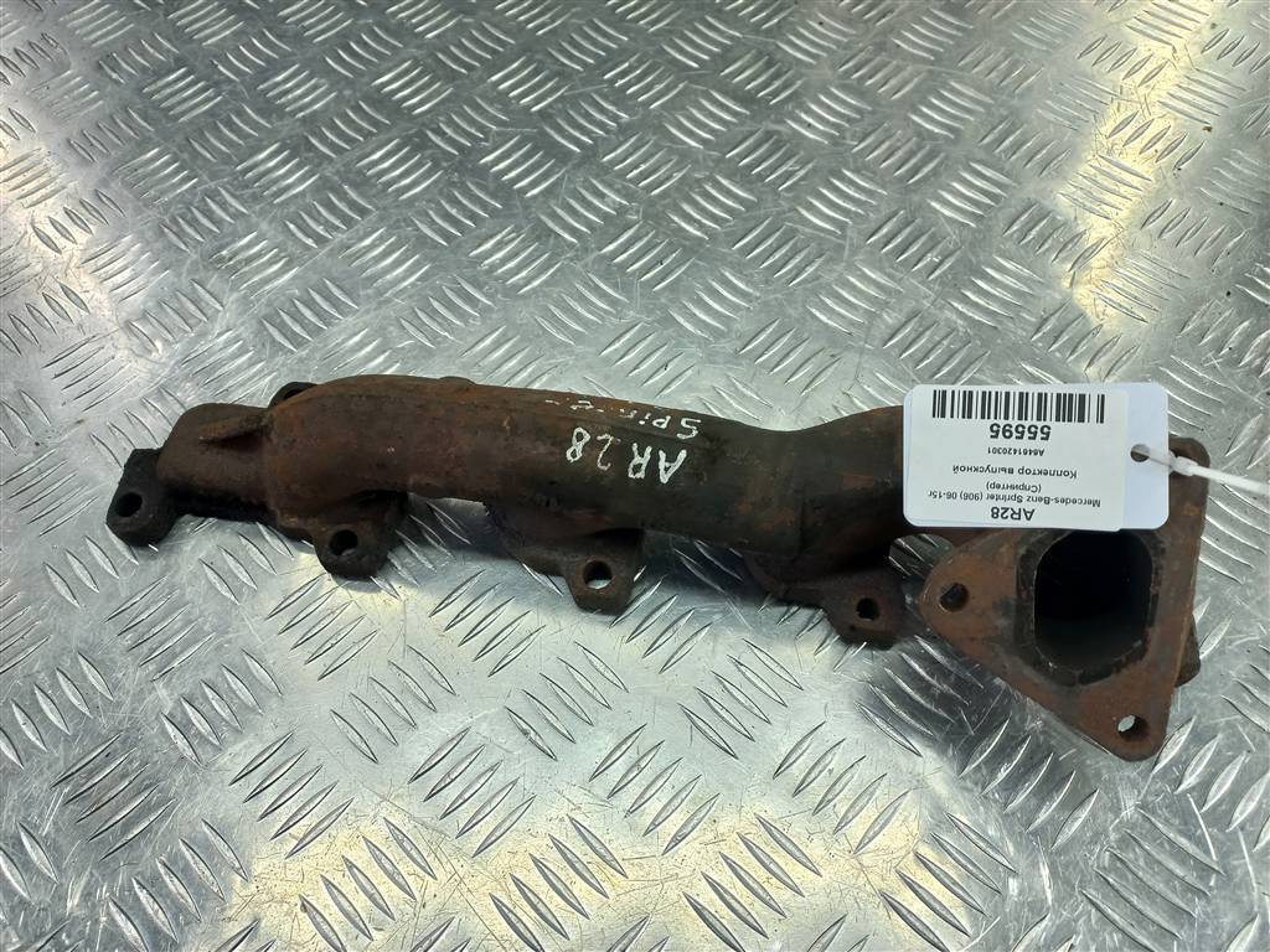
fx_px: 917
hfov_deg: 69.4
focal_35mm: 25
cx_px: 635
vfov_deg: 54.9
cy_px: 476
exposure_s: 1/50
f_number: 1.8
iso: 50
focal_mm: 4.6
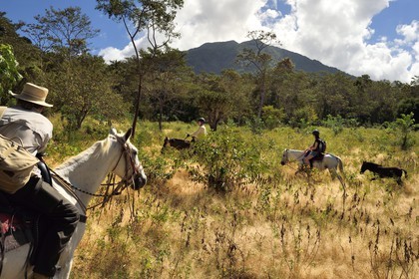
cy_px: 140
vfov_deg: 53.1
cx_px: 210
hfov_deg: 73.7
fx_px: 279
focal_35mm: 24
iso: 160
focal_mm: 24
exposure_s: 1/250
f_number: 13
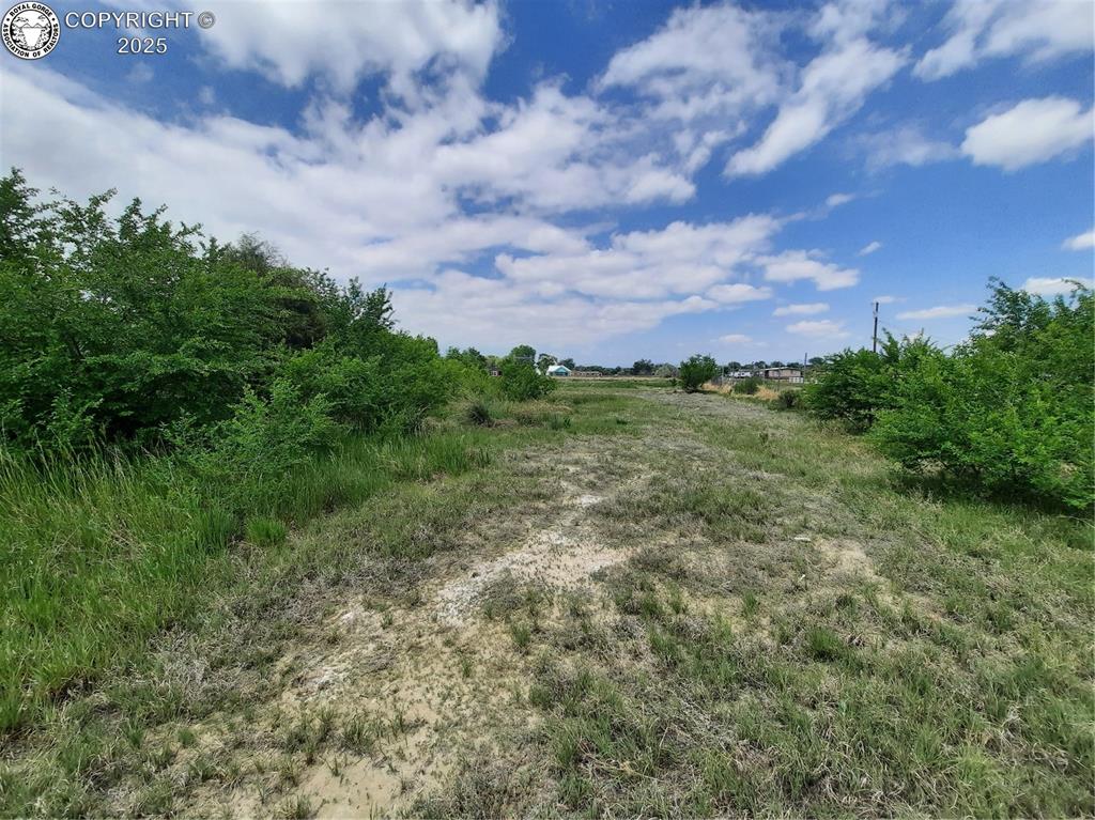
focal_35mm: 13
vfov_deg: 89.9
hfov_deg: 106.2
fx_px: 411
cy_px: 410
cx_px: 548
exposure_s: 1/2513
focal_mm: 1.74
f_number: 2.2
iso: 40
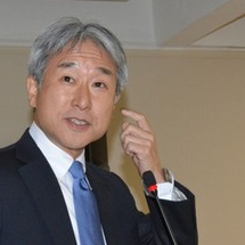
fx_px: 913
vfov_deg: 15.3
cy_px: 168
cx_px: 112
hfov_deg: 15.3
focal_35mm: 114
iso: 6400
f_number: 11
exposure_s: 1/60
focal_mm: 60
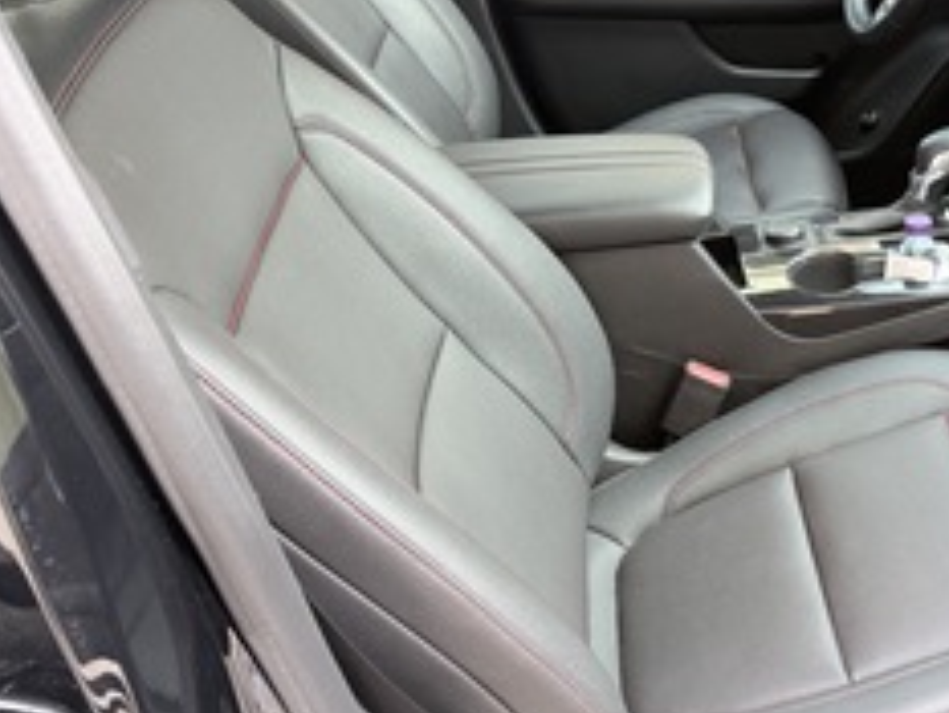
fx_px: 1289
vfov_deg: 30.9
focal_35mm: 47
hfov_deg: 36.8
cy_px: 328
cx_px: 923
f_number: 1.78
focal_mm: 6.76
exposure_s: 1/125
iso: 100
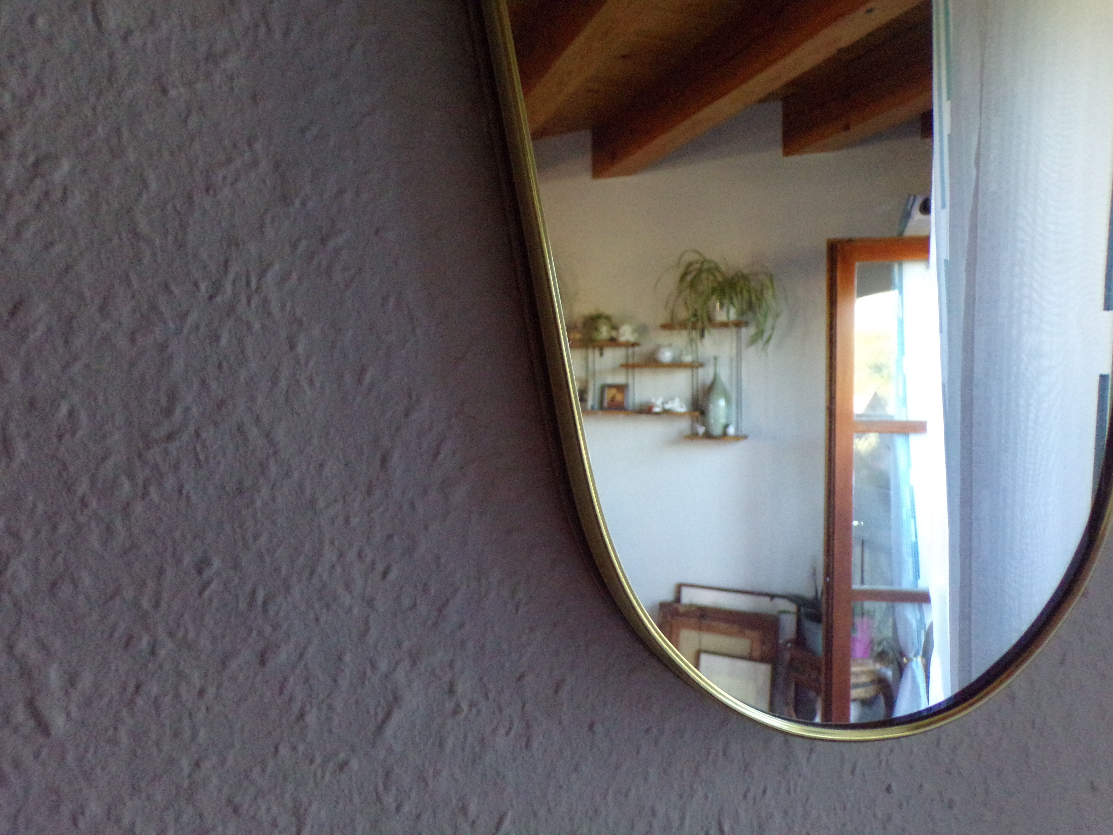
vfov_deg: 56.8
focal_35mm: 24
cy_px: 418
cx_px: 556
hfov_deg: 71.6
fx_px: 772
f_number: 3
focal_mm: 4.3
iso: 707
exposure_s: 1/60
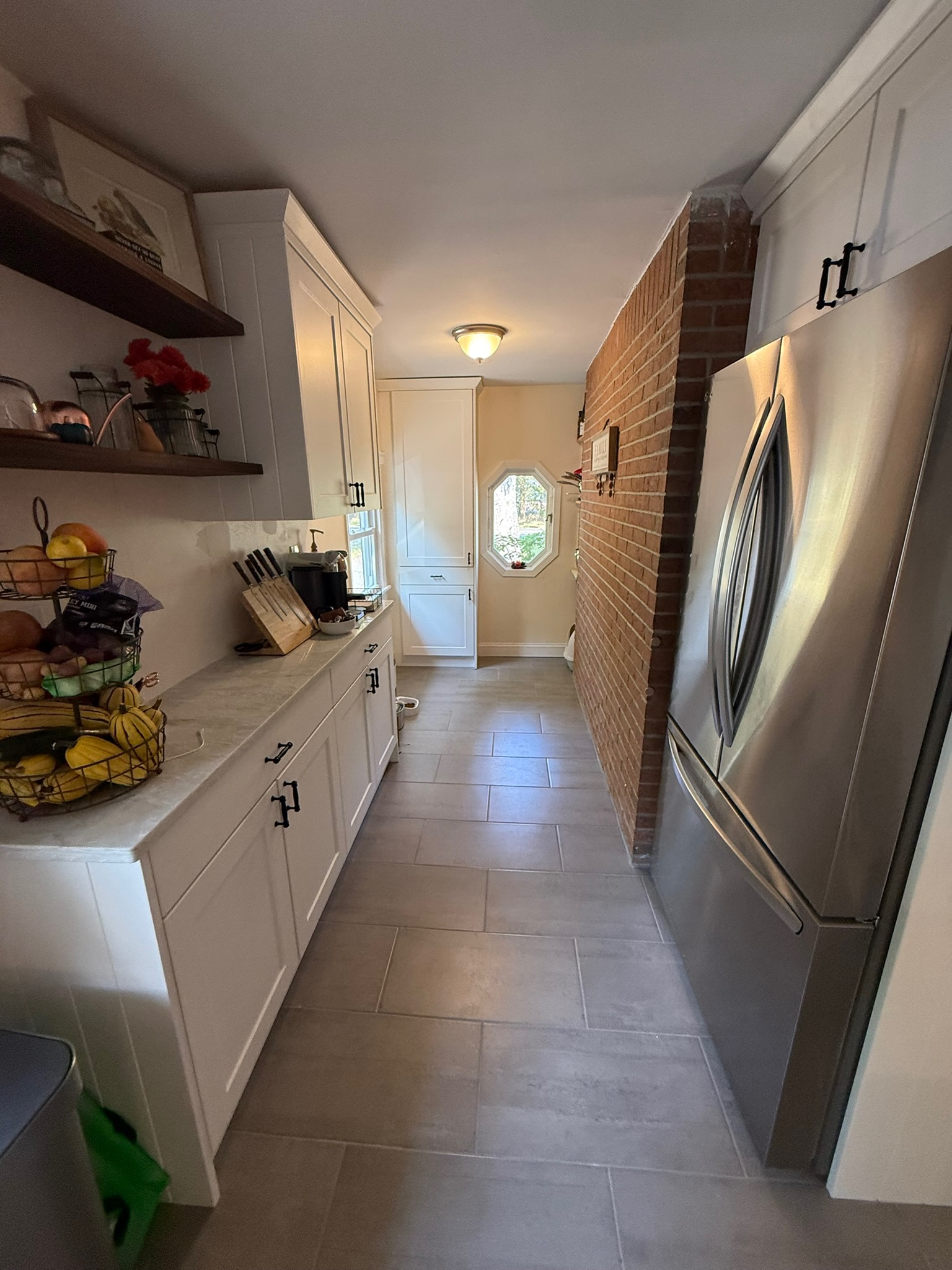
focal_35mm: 14
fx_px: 513
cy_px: 635
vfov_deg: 102.1
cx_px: 476
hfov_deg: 85.7
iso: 200
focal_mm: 2.22
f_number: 2.2
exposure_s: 1/99
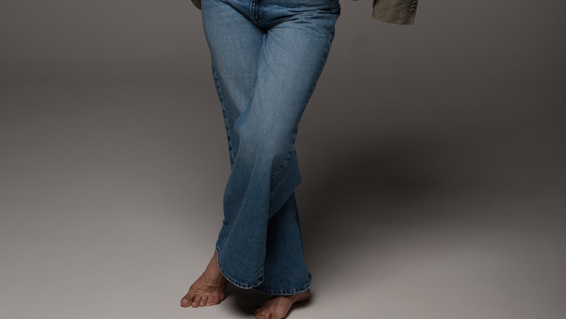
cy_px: -17
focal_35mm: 84
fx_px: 1261
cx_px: 283
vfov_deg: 14.1
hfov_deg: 25.3
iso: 100
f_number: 7.1
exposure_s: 1/200
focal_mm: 53
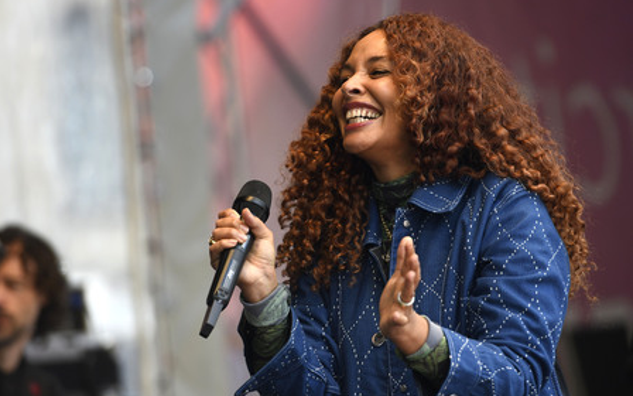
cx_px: 316
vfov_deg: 6.4
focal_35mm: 205
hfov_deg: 10.2
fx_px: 3537
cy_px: 204
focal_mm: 200
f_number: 4.5
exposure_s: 1/1250
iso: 640
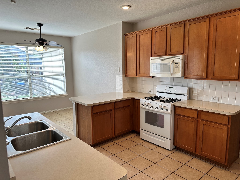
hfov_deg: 71.6
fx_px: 166
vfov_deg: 56.8
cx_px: 120
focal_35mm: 24
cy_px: 90
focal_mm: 6.86
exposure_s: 1/120
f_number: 1.78
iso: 64
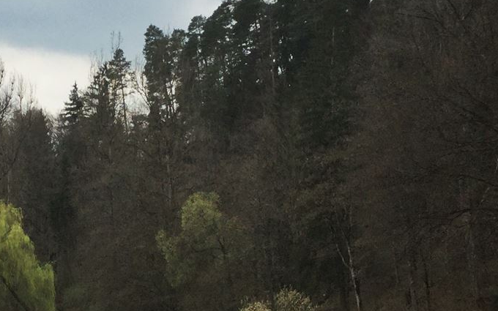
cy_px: 201
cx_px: 55
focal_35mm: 99
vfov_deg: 13.2
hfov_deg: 20.6
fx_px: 1344
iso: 25
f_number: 2.4
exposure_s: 1/831
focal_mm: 3.3
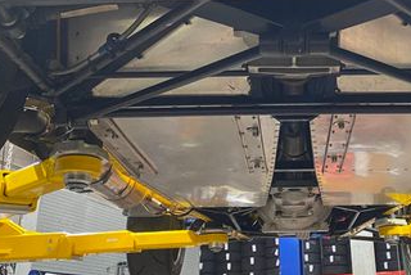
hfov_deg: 36.2
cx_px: 293
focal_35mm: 54
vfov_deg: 24.1
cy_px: 9
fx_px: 617
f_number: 1.8
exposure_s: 1/60
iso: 320
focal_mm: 4.25
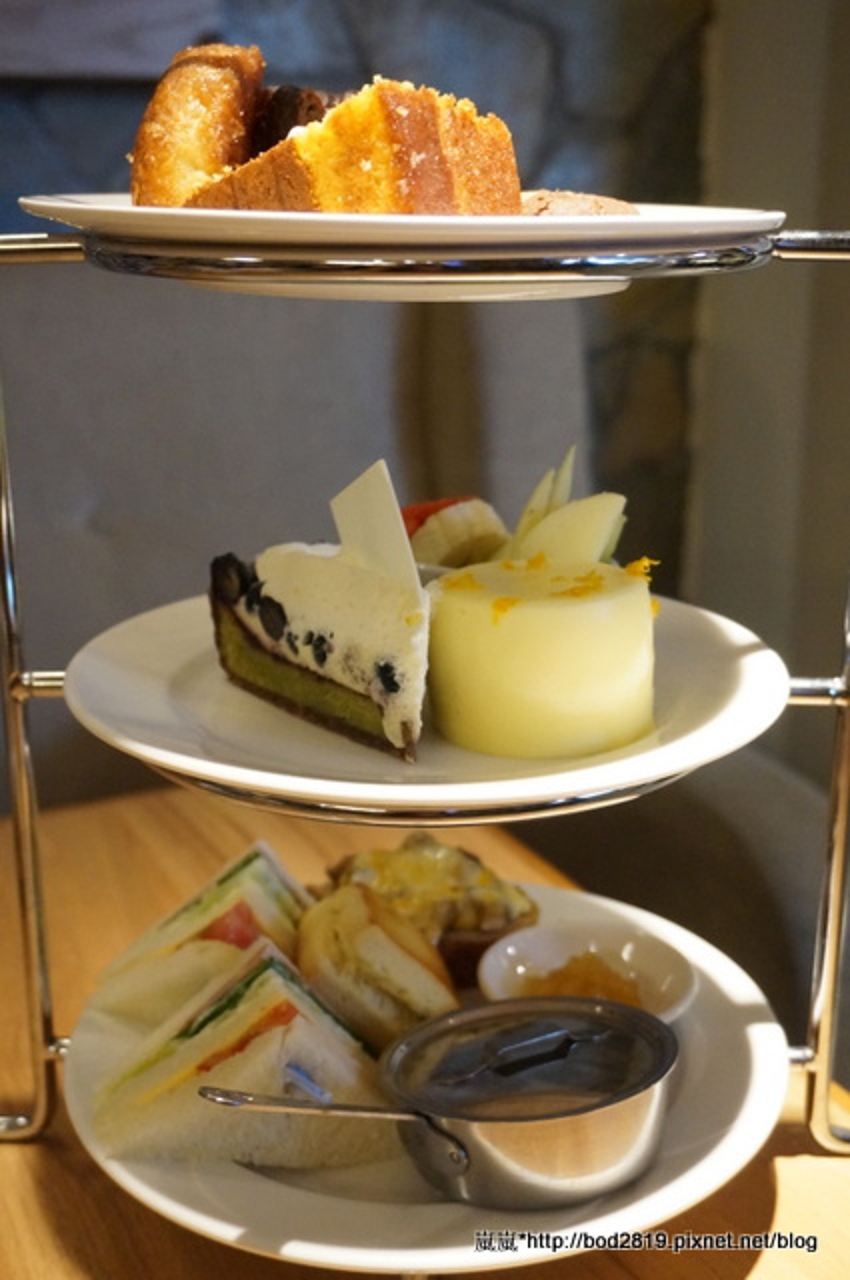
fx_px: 1491
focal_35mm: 42
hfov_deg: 31.8
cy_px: 640
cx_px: 425
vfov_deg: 46.5
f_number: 4.5
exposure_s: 1/50
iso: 3200
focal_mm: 28
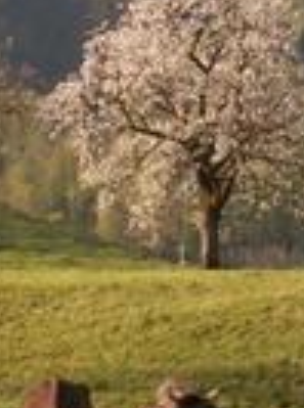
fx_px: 1988
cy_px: 61
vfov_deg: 11.7
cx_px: 221
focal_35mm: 169
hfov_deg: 8.7
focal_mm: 5.86
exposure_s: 1/160
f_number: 5.6
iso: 50
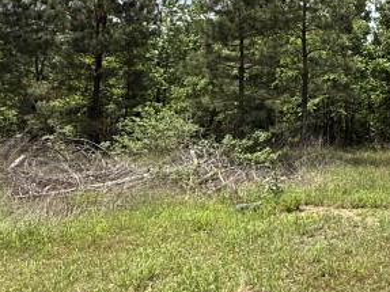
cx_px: 410
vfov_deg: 28.4
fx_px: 563
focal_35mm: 50
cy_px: 52
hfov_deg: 34.0
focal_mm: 2.22
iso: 64
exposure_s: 1/2237
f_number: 2.2
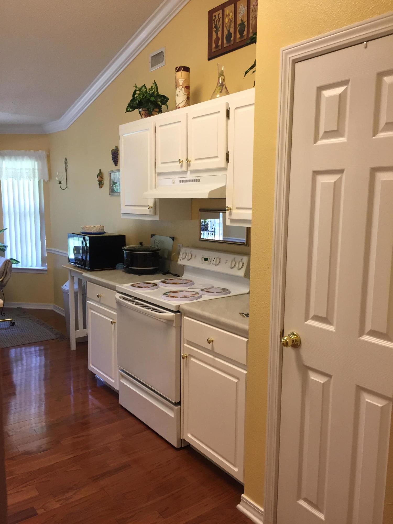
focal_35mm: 29
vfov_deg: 61.7
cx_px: 196
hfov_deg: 48.2
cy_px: 262
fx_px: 439
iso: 32
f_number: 2.2
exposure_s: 1/30
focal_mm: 4.15
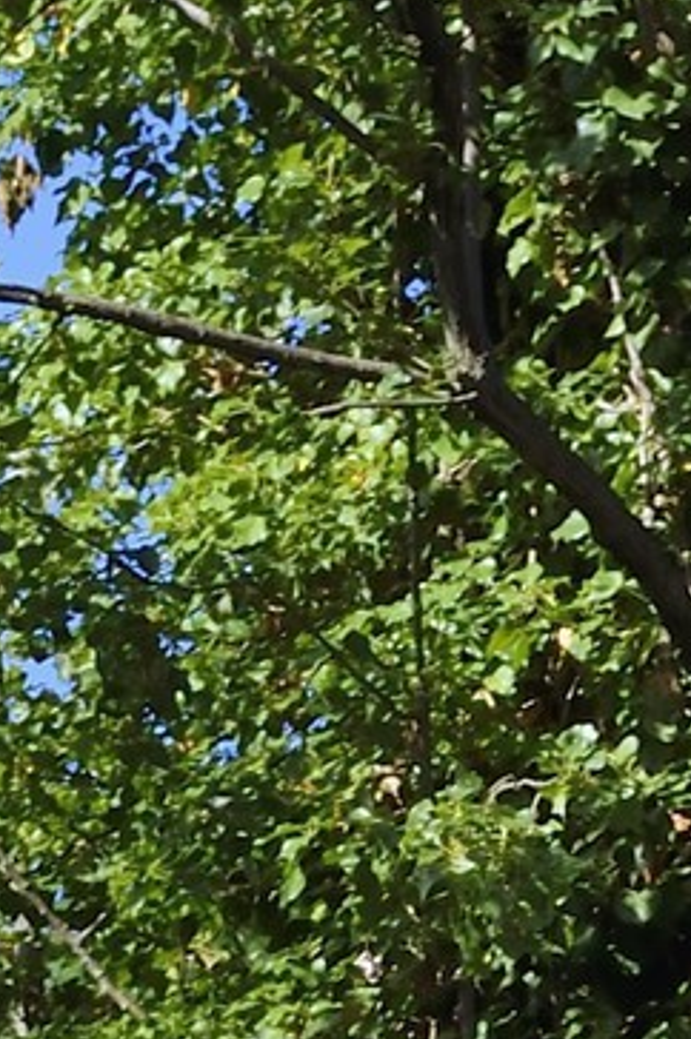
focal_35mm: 462
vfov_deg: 4.3
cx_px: 1399
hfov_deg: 3.0
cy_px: 3352
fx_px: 13326
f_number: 10
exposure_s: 1/200
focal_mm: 70
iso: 200
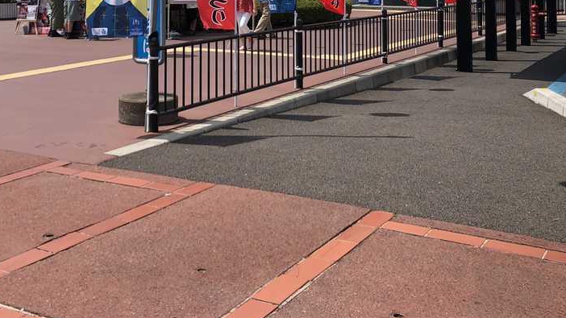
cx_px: 241
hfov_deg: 38.4
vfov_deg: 21.1
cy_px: -30
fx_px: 810
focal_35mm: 54
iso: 20
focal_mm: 3.99
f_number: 1.8
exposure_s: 1/2000
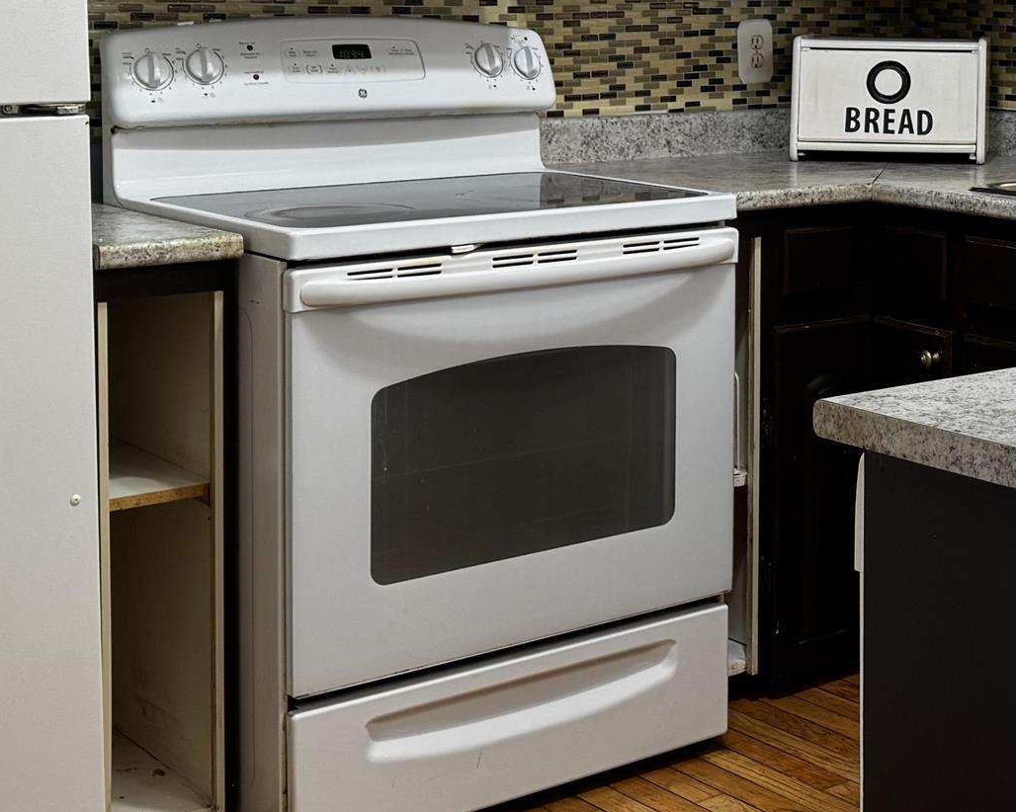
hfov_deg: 26.1
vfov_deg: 21.5
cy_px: 114
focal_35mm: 70
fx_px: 2104
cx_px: 944
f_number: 1.78
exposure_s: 1/60
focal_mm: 6.76
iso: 125
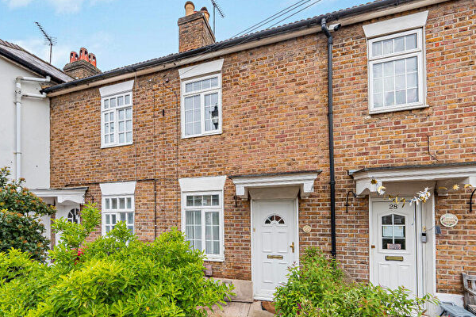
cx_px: 221
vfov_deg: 80.8
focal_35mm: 14
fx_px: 185
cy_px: 180
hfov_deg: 104.1
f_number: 9
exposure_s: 1/80
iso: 320
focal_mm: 12
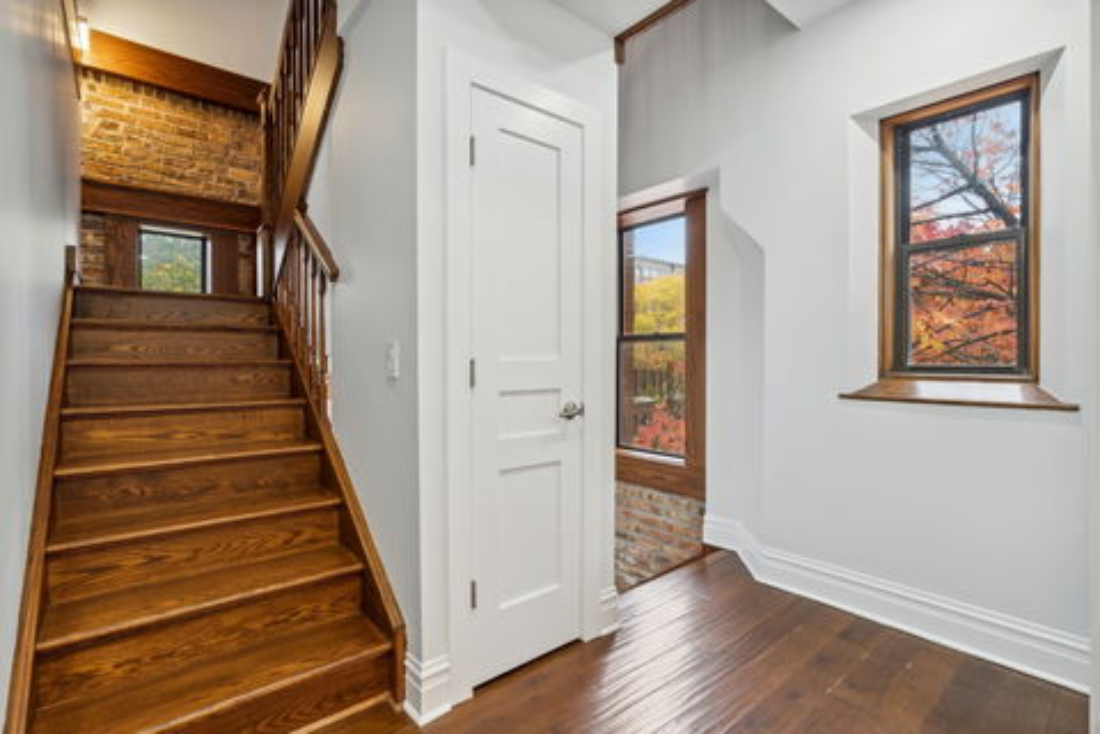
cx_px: 550
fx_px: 519
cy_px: 367
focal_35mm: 17
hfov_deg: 93.3
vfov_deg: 70.4
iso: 320
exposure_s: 1
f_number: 8
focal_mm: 17
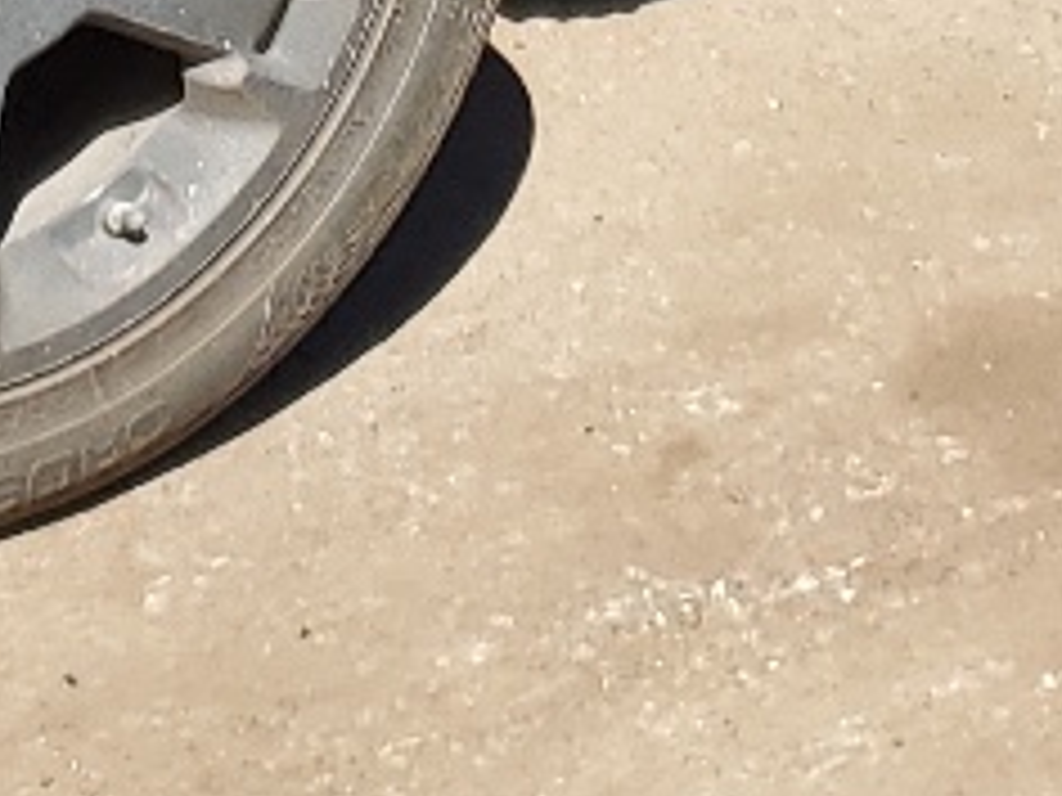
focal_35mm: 176
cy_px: -1273
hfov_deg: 11.2
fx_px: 5400
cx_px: 315
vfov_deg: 7.7
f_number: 1.5
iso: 50
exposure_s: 1/2500
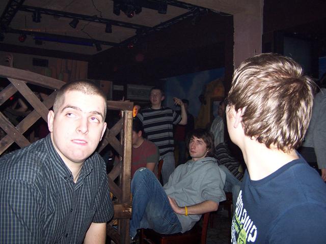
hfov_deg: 49.0
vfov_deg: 37.7
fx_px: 358
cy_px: 122
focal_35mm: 38
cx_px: 163
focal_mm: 6.3
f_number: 2.8
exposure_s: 1/60
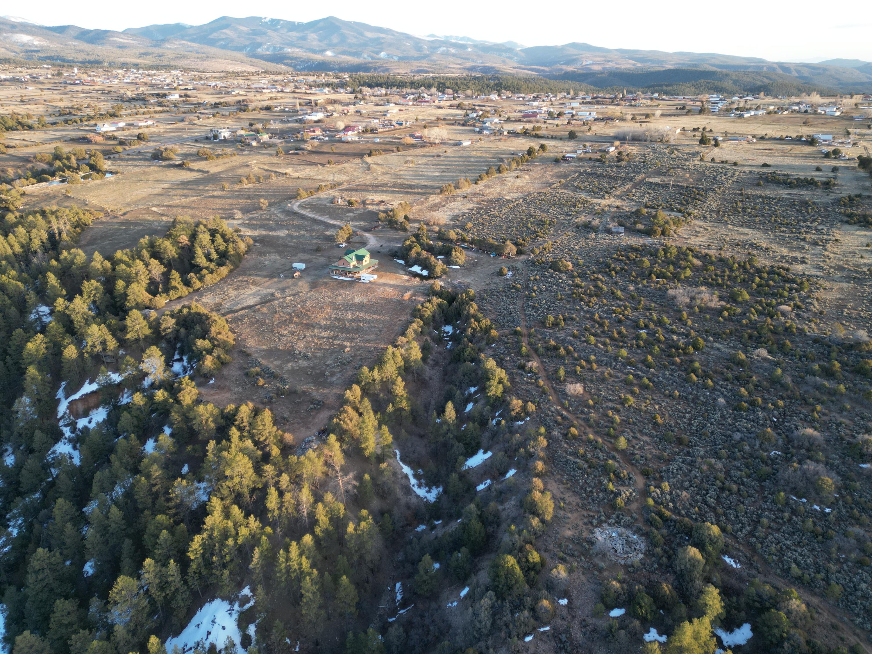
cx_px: 436
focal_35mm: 24
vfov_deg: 56.8
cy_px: 327
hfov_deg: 71.6
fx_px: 605
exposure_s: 1/180
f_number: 1.7
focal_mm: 6.72
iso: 120
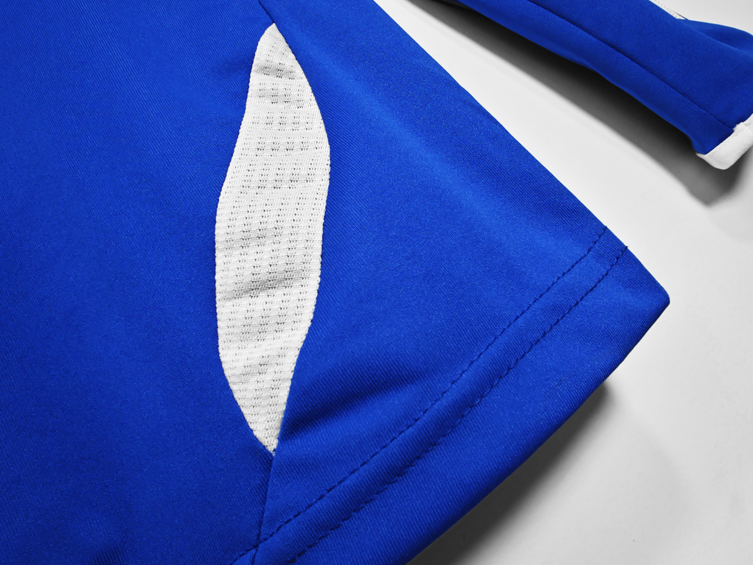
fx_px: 522
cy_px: 279
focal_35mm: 24
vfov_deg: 56.8
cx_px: 386
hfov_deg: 71.6
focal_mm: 2.59
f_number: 2.2
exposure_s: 1/50
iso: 61
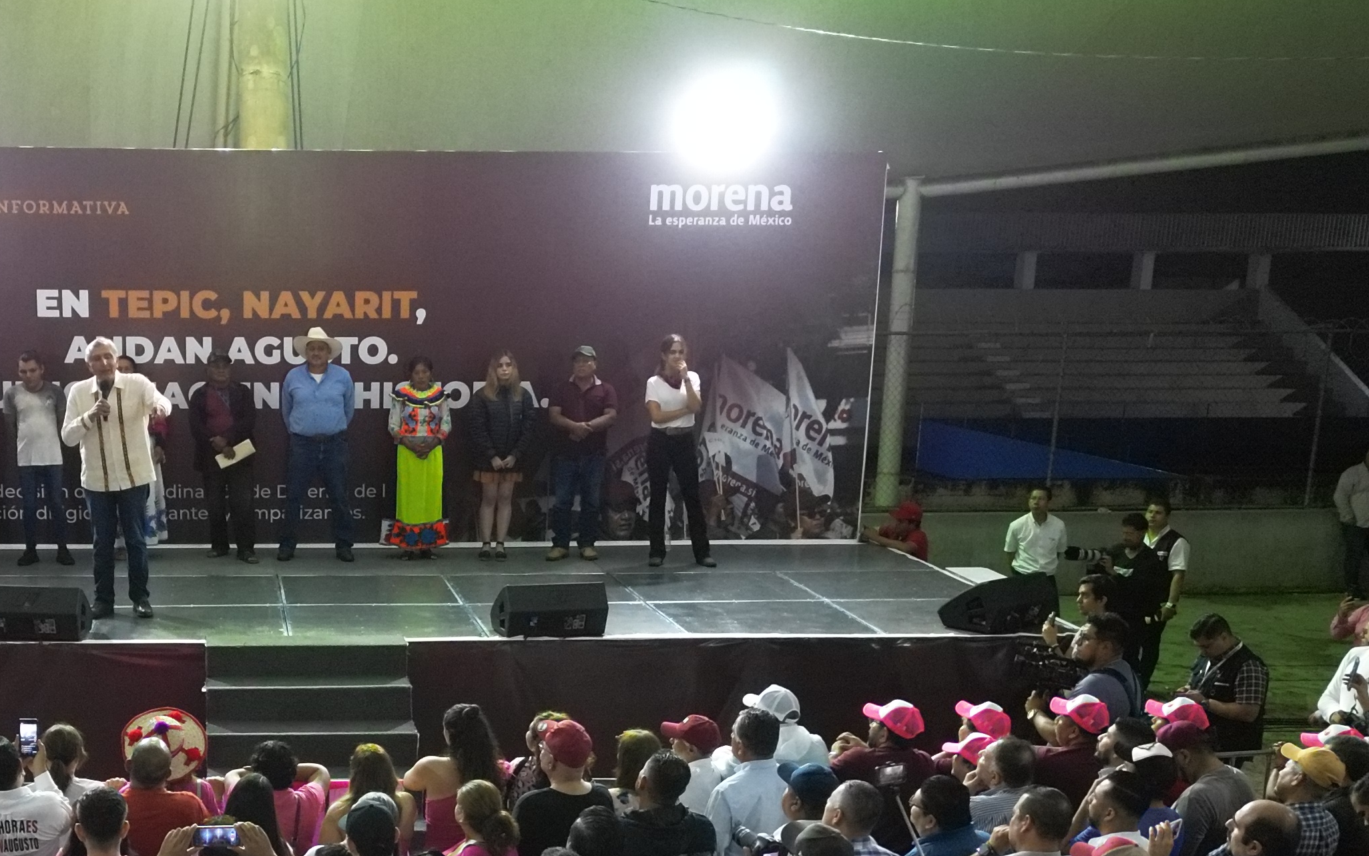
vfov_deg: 25.2
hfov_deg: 39.2
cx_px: 333
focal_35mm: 50
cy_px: 725
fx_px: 1866
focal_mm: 6.72
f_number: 1.7
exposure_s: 1/240
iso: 3200
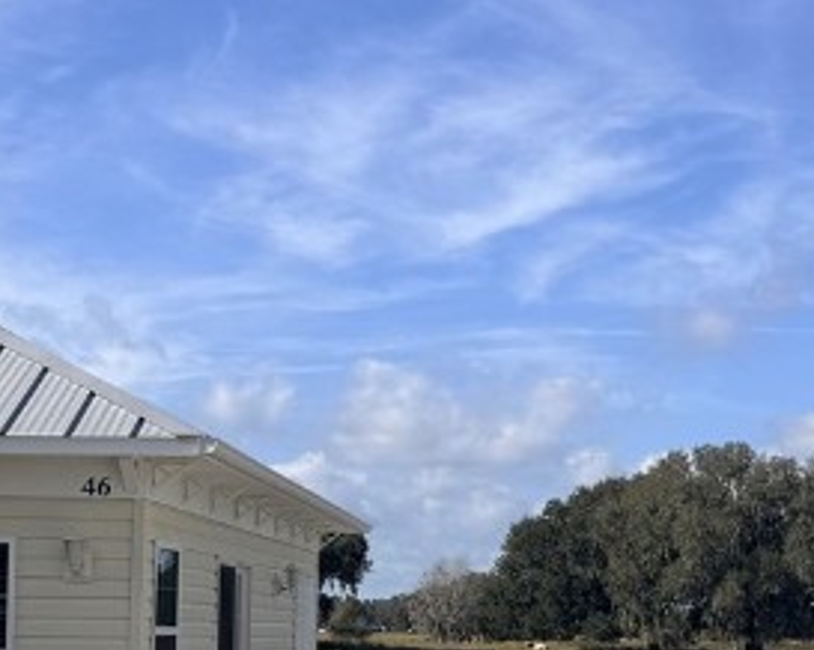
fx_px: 2119
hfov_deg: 21.7
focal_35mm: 88
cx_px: 465
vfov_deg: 17.4
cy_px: 471
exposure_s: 1/7353
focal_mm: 6.76
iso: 80
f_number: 1.78
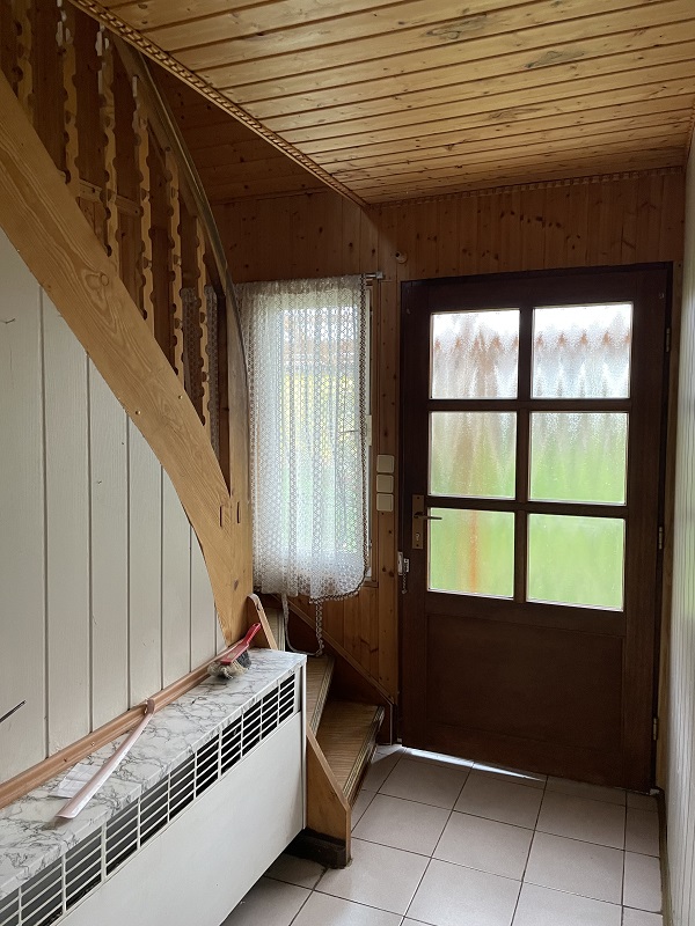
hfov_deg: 53.1
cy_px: 463
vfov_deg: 67.3
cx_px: 348
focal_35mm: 26
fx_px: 696
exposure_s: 1/60
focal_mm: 4.2
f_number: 1.6
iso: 125
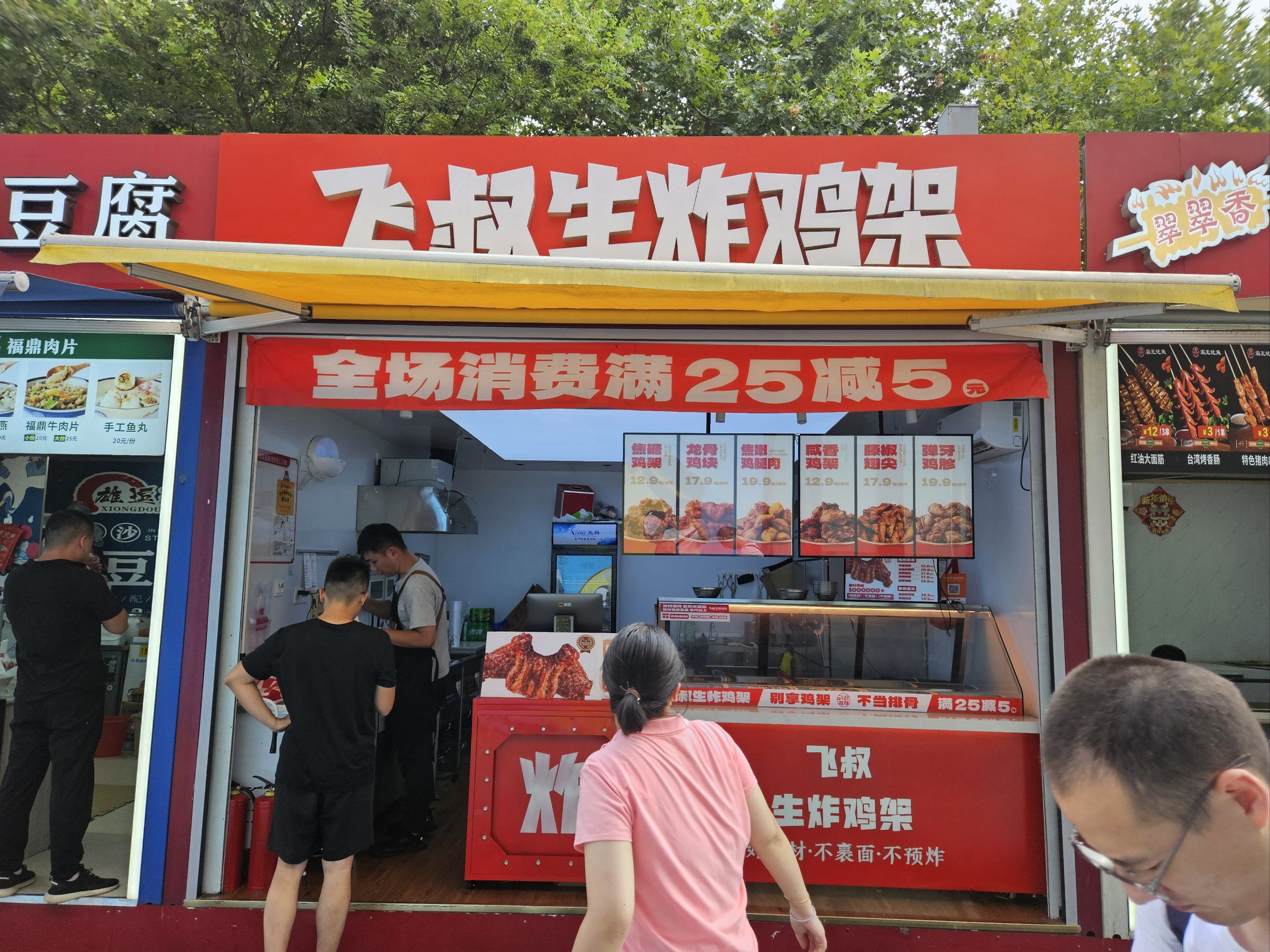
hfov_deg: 73.9
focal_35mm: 23
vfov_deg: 58.9
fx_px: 844
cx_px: 635
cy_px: 476
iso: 50
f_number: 1.8
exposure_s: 1/400
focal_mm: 5.4
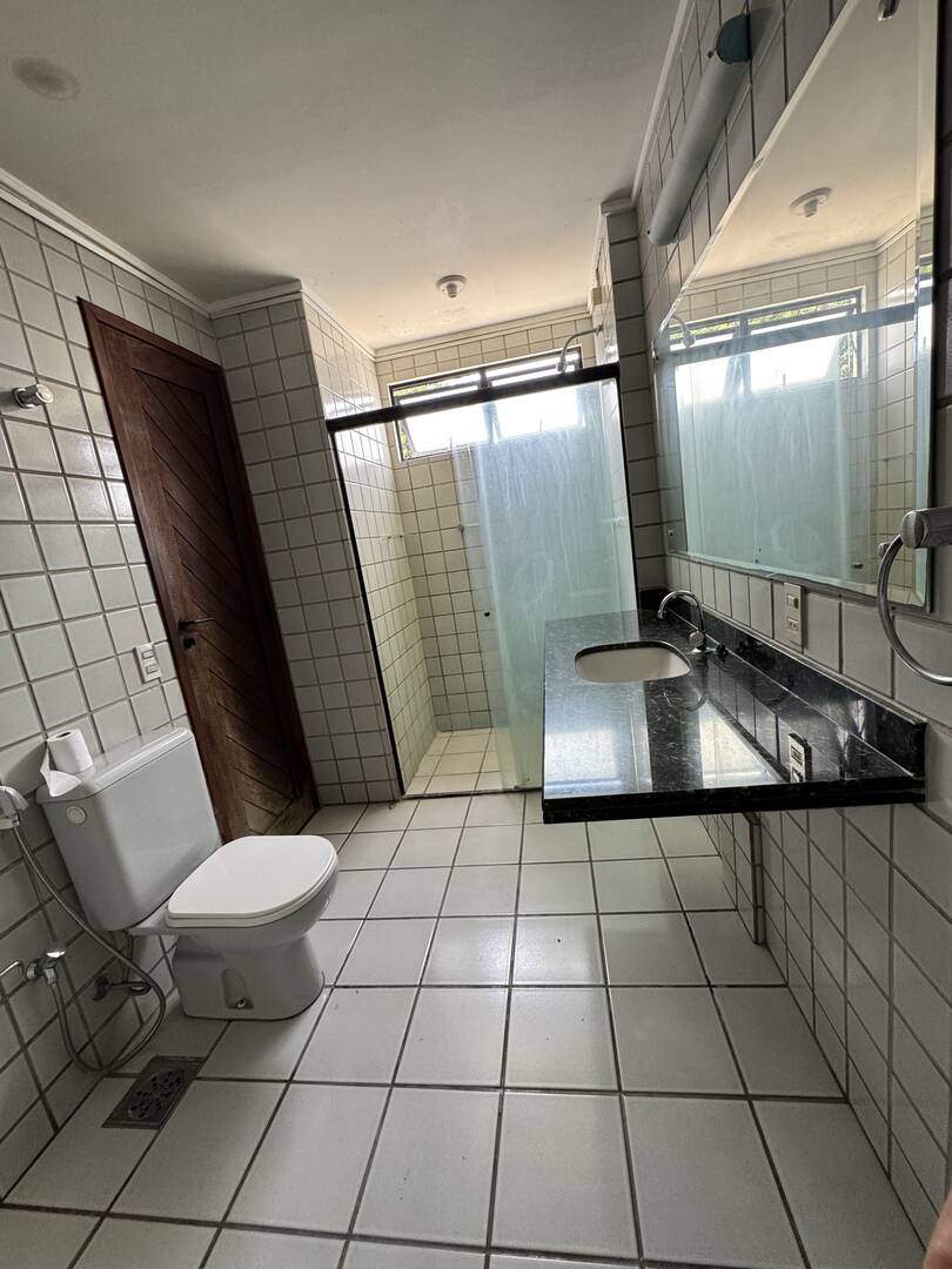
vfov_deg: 102.1
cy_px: 634
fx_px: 513
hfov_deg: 85.7
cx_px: 476
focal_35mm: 14
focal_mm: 2.22
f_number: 2.2
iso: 200
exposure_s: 1/99
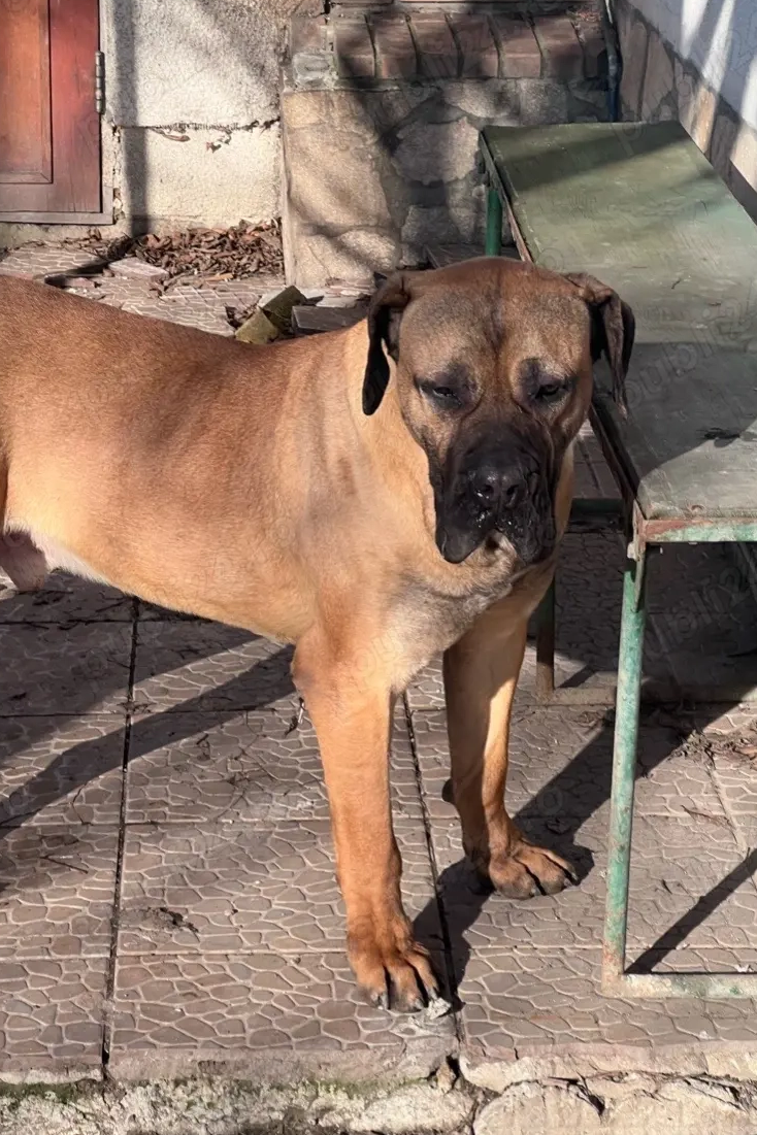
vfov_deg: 21.0
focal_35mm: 97
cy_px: 639
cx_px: 255
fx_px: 3059
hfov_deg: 14.1
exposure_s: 1/349
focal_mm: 9
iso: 32
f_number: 2.8
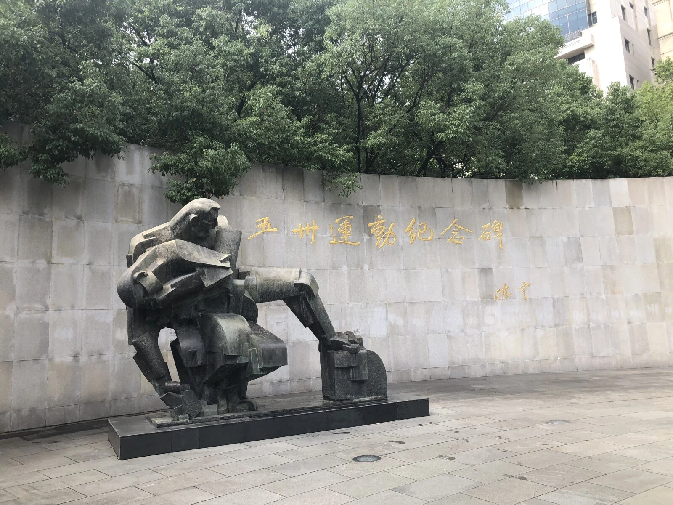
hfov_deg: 63.4
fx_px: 544
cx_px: 336
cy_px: 252
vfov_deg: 49.7
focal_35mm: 28
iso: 20
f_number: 1.8
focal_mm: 4
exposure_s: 1/495
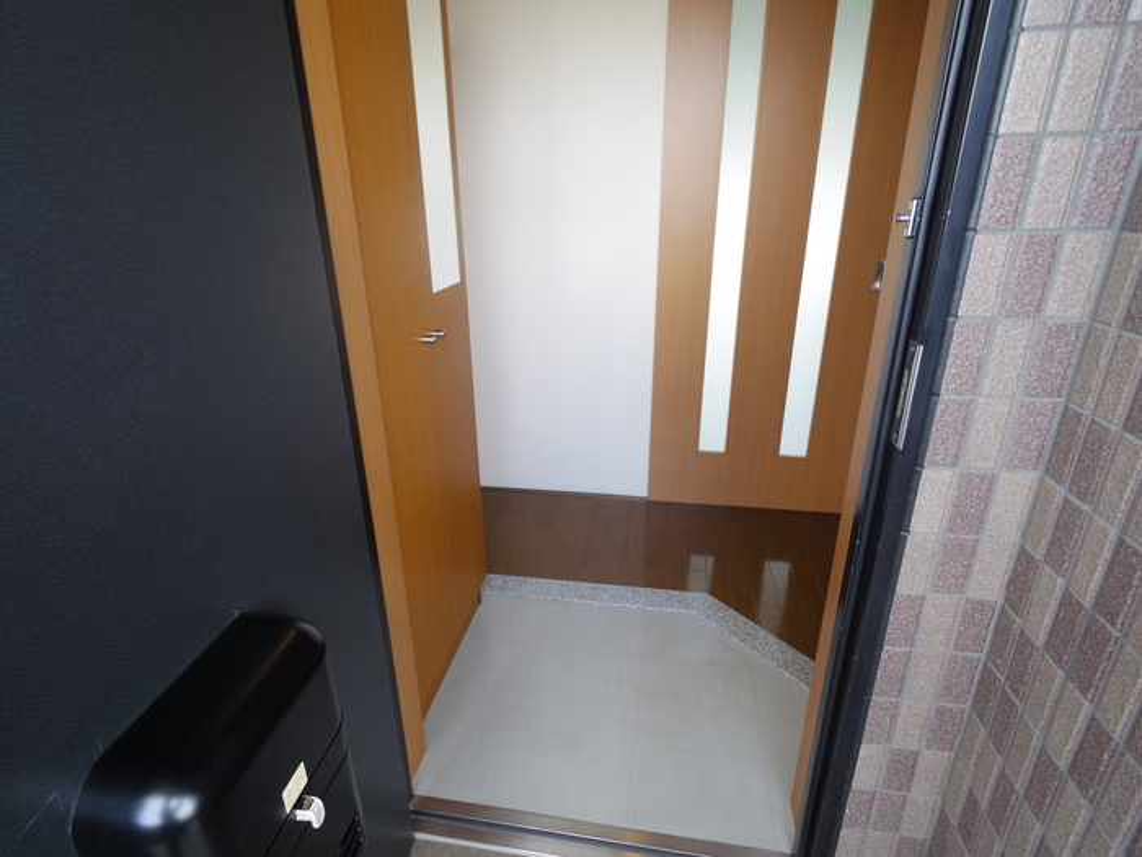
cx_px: 571
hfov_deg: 87.8
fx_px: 594
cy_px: 428
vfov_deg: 71.6
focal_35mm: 18
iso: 125
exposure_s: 1/30
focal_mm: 4
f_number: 3.7
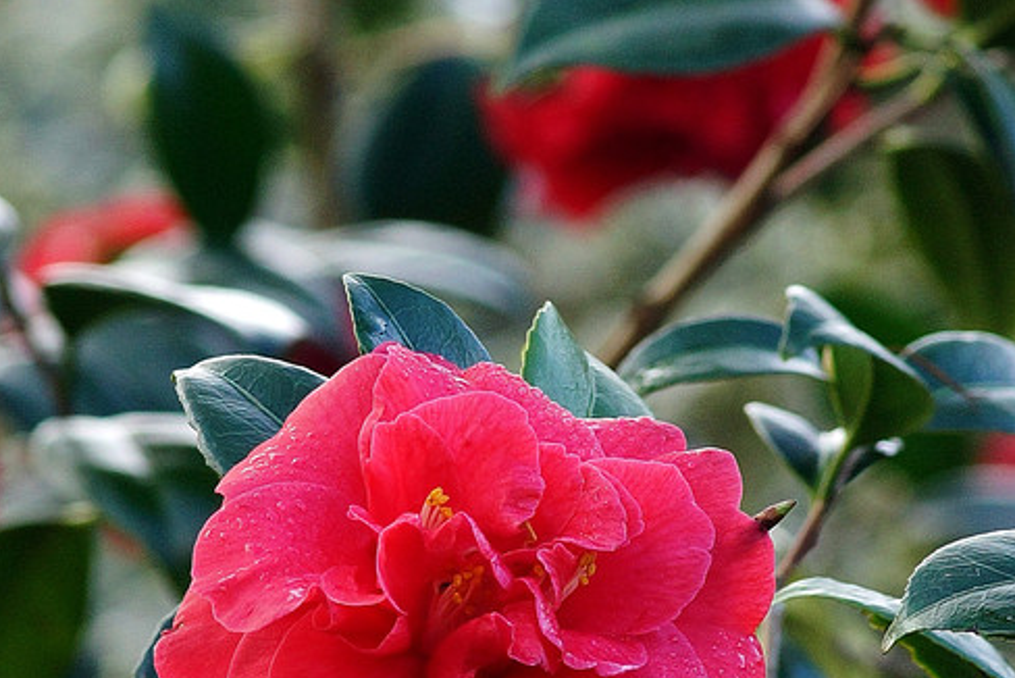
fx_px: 7391
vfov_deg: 5.3
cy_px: 499
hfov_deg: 7.9
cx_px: 463
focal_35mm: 262
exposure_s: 1/200
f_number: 5.6
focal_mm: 160
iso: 640
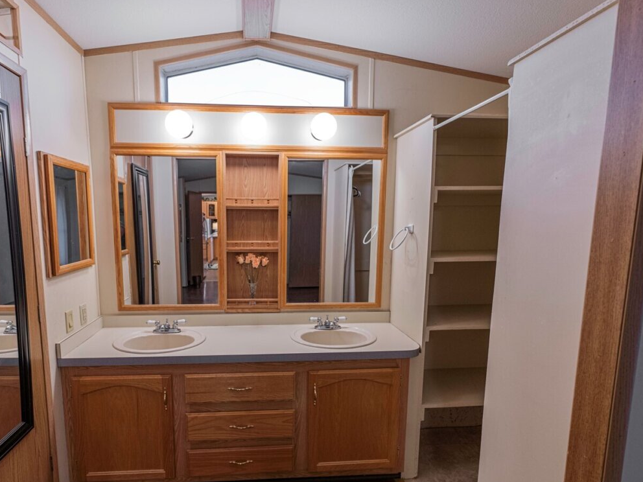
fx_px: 353
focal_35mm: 19
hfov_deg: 84.1
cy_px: 265
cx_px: 274
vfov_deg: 68.5
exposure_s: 1/40
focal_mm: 14
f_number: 2.8
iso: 500
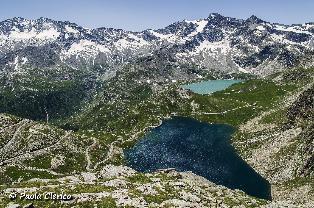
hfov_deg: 73.9
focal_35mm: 24
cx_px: 157
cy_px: 104
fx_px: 209
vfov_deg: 52.9
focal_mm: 16
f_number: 9
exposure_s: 1/80
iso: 100
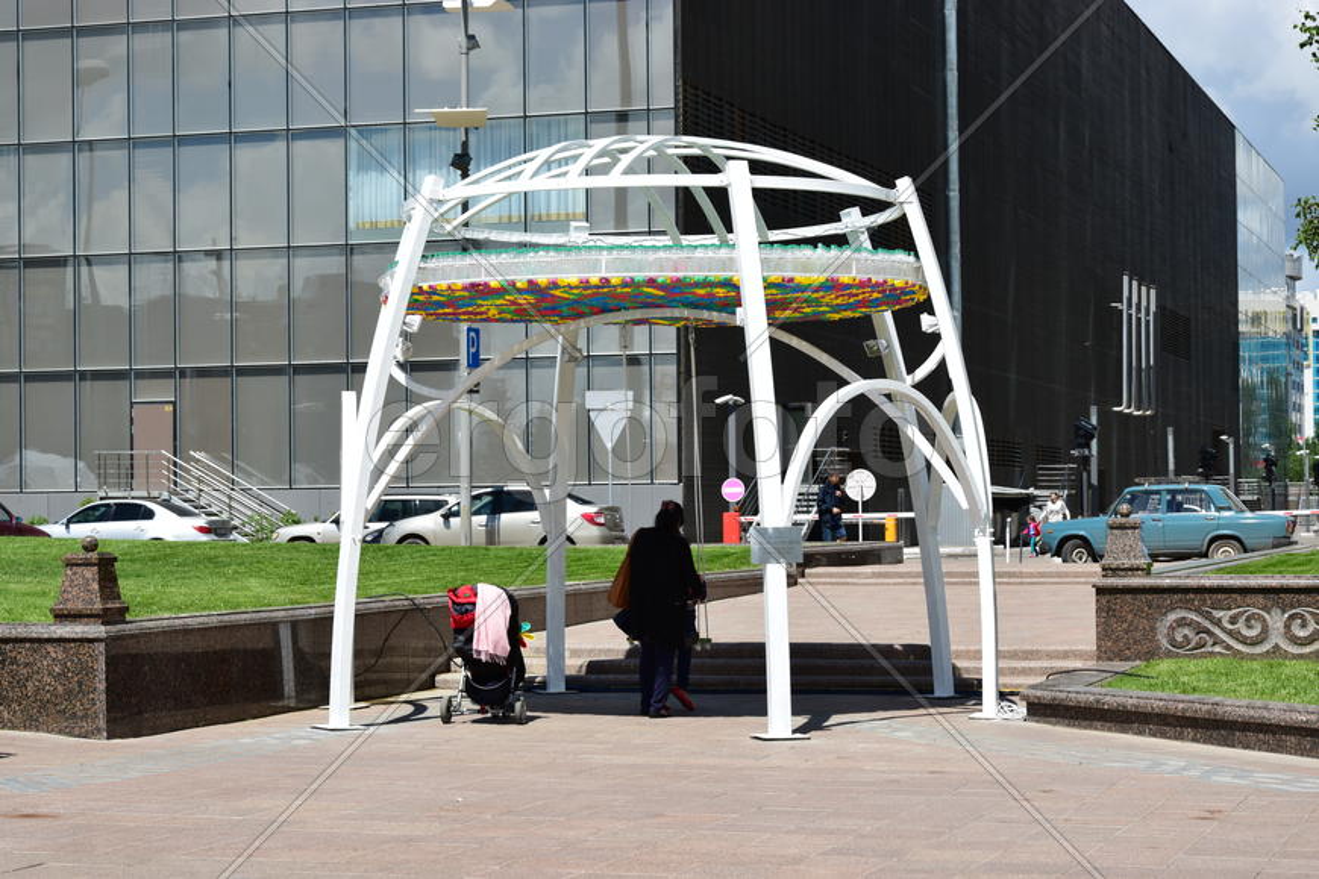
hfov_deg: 27.0
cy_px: 440
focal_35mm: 75
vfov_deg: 18.2
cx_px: 660
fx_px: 2748
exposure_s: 1/200
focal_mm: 50
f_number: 9
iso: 100
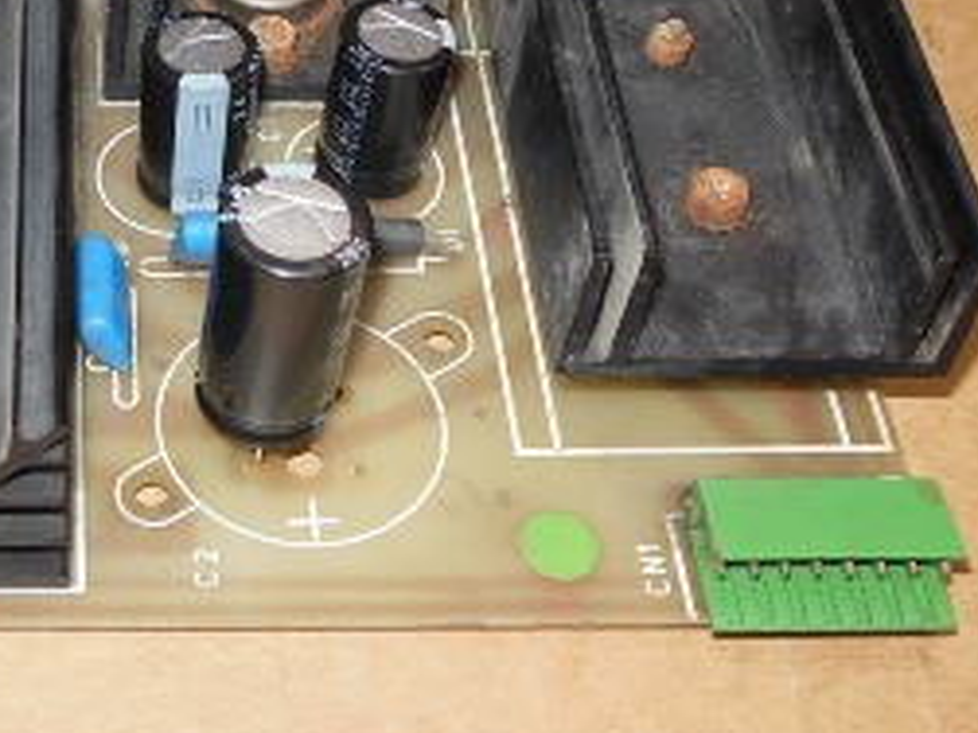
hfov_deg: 31.5
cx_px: 136
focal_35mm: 59
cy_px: 292
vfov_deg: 24.8
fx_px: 1666
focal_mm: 6
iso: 200
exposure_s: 1/30
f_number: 6.9
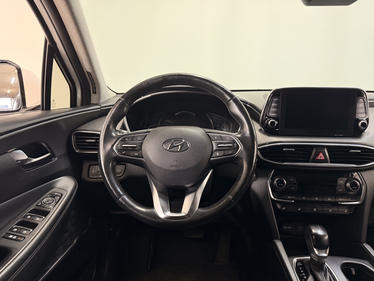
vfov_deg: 56.8
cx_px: 187
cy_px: 140
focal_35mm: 24
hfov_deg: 71.6
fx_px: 259
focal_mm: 6.76
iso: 320
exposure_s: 1/50
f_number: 1.78
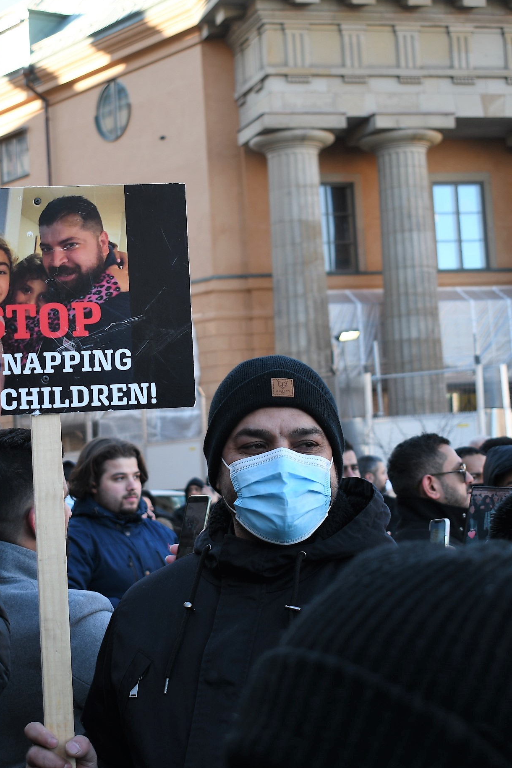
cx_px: 143
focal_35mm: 73
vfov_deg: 27.7
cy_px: 383
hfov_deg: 18.6
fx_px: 1558
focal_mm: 32
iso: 100
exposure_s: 1/100
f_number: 4.5
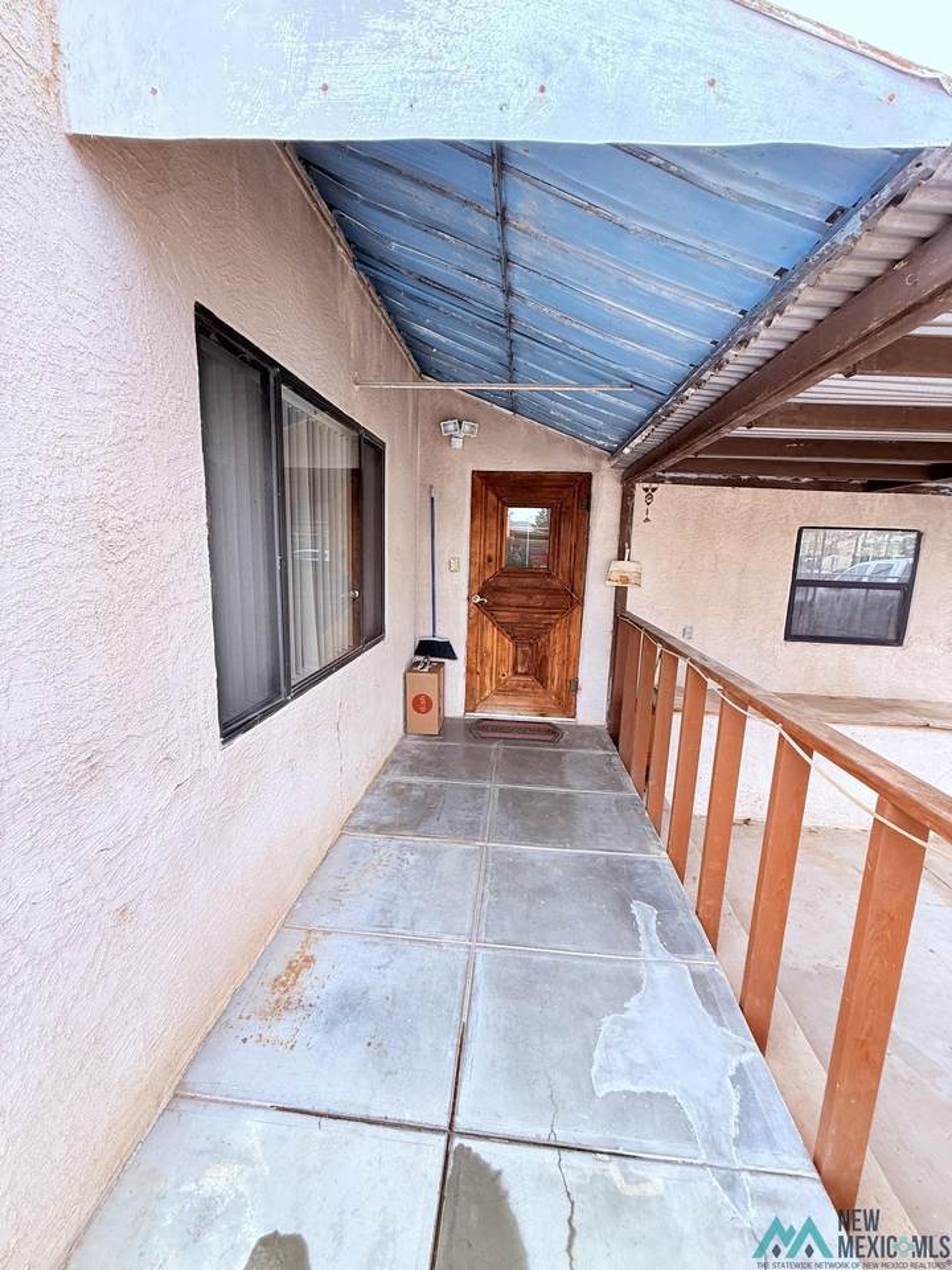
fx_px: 513
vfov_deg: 102.1
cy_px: 635
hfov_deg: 85.7
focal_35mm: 14
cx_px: 476
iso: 64
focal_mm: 2.22
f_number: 2.2
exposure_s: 1/99
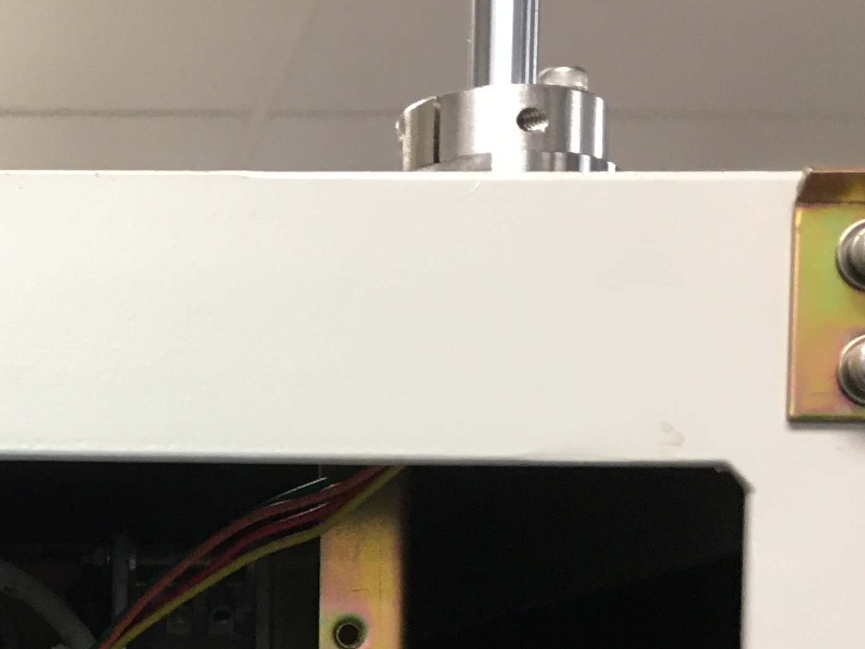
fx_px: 2074
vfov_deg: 17.1
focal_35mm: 83
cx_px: -137
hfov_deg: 22.0
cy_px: 750
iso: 80
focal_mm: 4.15
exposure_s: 1/30
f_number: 2.2
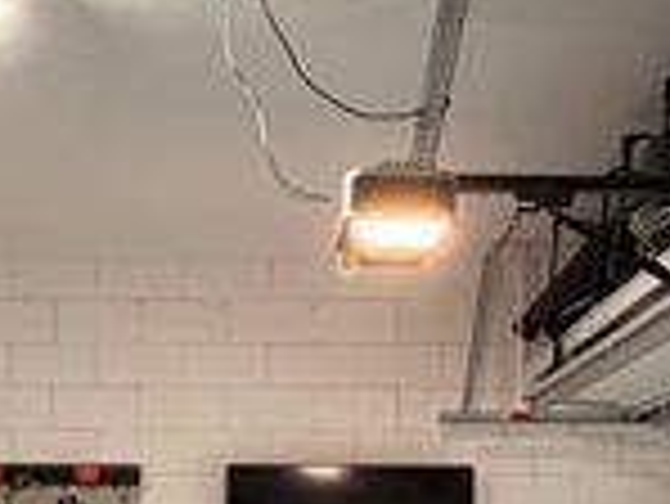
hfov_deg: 29.1
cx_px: 205
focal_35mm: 66
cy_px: 558
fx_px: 1278
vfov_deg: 21.1
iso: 200
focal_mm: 2.22
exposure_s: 1/60
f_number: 2.2
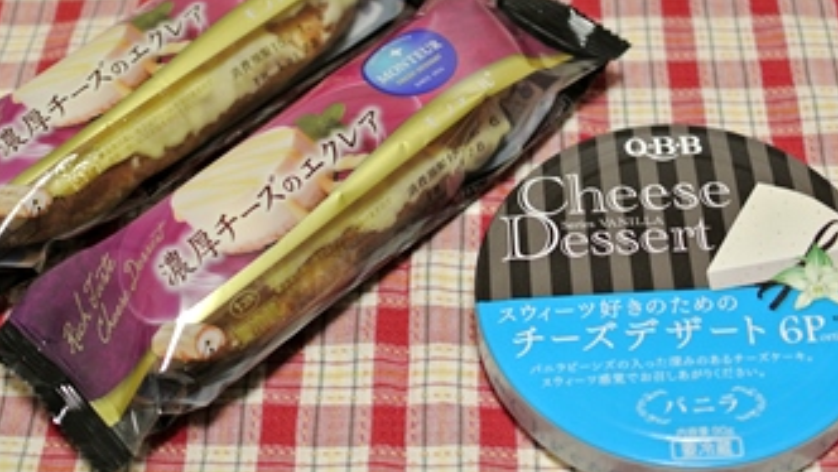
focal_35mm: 62
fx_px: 1378
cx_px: 414
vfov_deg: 19.4
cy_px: 209
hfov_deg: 33.8
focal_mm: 18.5
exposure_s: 1/125
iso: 500
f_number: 1.8
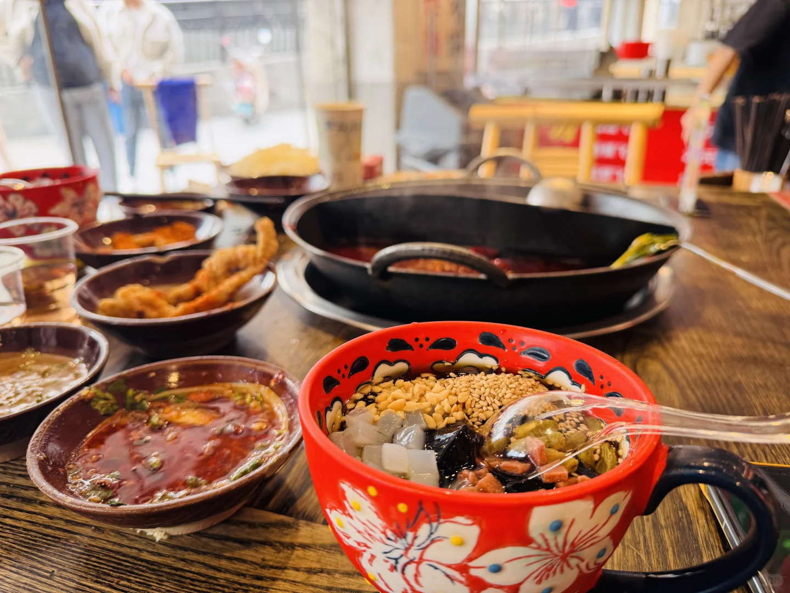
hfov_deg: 71.6
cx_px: 395
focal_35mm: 24
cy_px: 296
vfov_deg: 56.8
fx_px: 548
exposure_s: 1/121
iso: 100
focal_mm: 6.76
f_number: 1.78
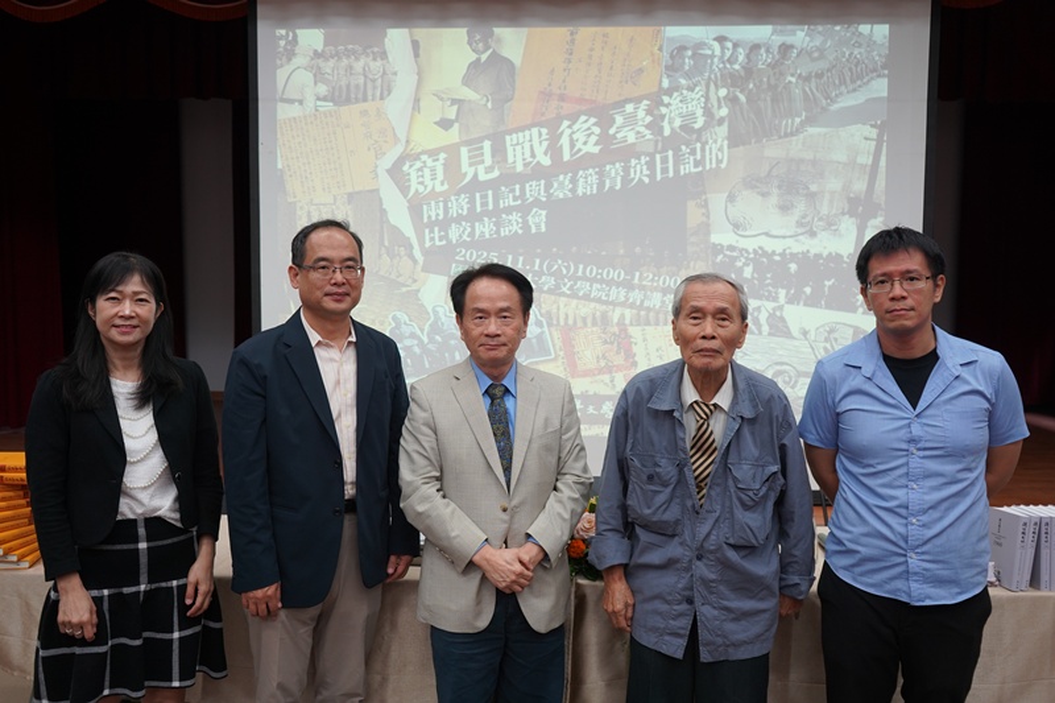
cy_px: 352
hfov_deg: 61.9
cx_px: 528
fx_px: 879
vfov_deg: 43.6
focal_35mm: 30
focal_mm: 30
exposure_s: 1/160
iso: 800
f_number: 4
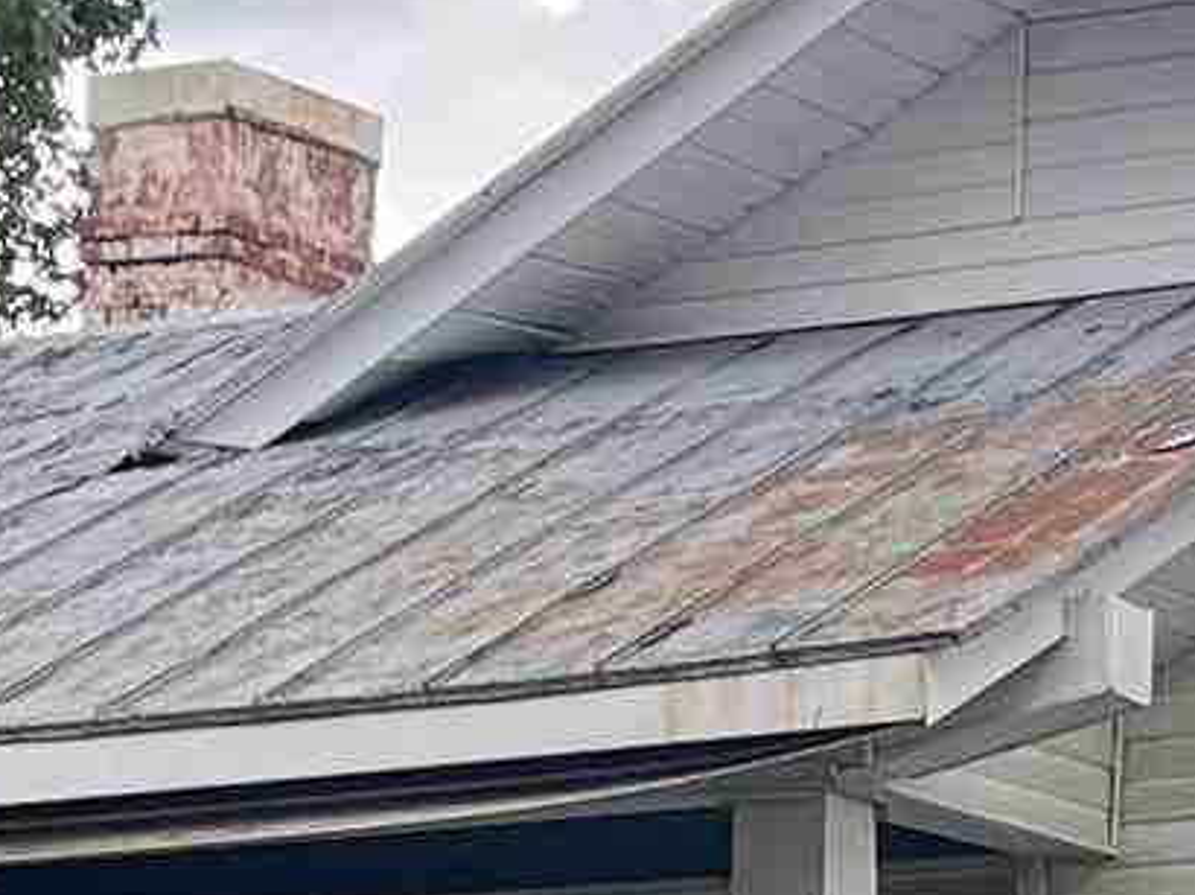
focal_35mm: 195
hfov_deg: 10.2
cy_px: 1988
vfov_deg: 7.2
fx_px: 6728
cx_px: 565
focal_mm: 5.1
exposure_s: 1/552
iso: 50
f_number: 1.6
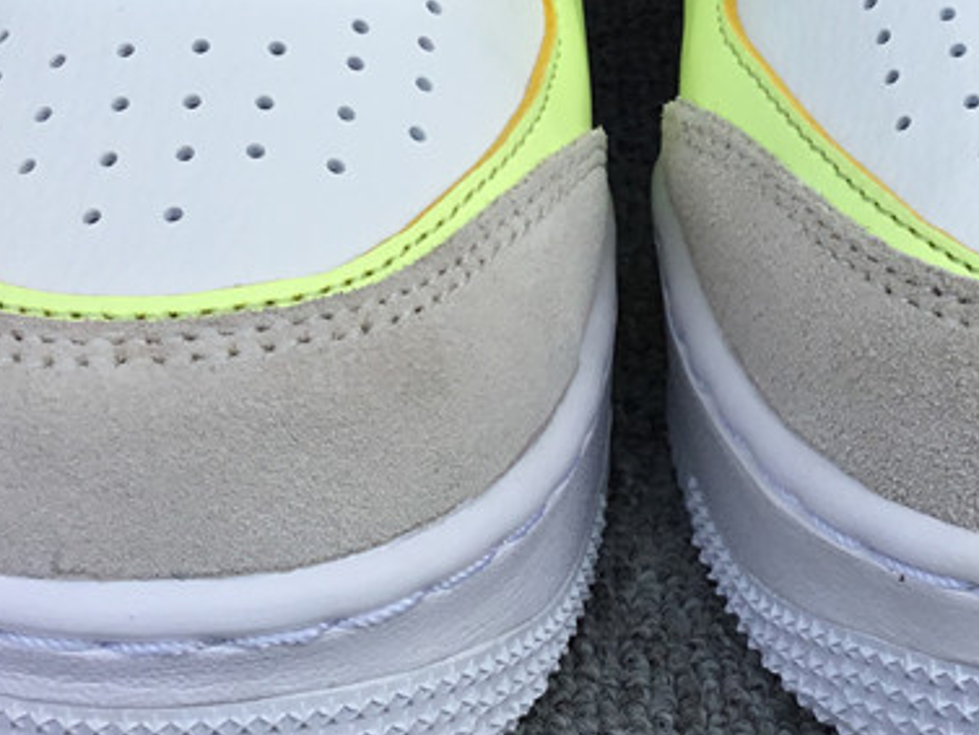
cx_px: 654
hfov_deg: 26.2
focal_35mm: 74
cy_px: 123
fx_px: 2094
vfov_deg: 19.7
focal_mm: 3.3
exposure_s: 1/1072
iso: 25
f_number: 2.4
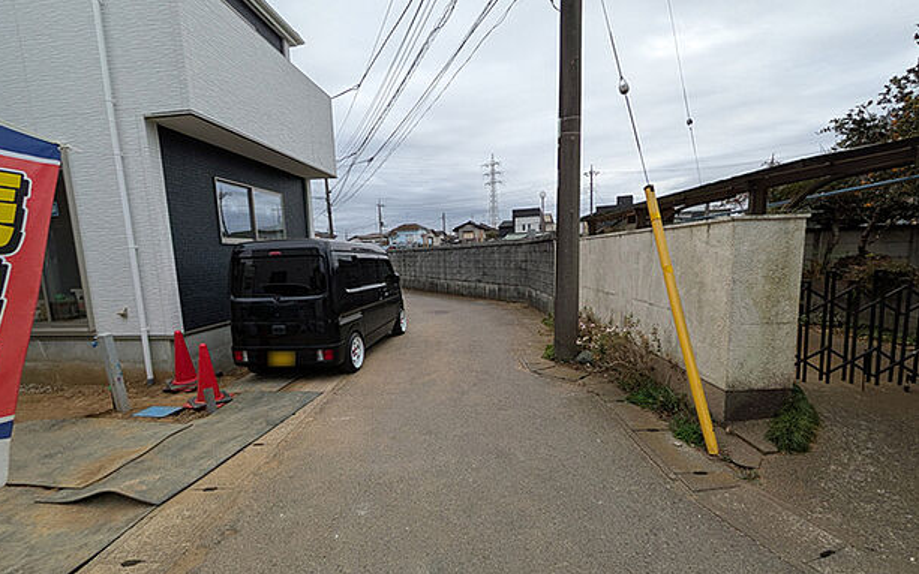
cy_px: 300
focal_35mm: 15
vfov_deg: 74.7
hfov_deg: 101.5
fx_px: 376
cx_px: 456
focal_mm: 1.83
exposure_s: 1/859
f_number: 2.2
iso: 50
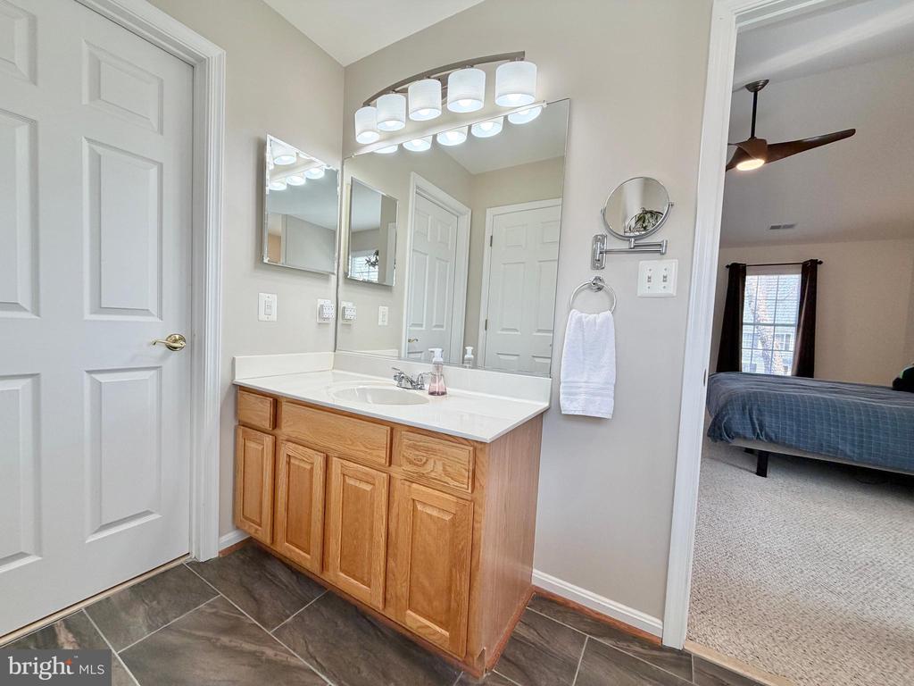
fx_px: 370
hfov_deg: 102.1
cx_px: 457
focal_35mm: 14
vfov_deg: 85.7
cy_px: 343
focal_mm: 2.22
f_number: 2.2
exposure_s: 1/120
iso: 64
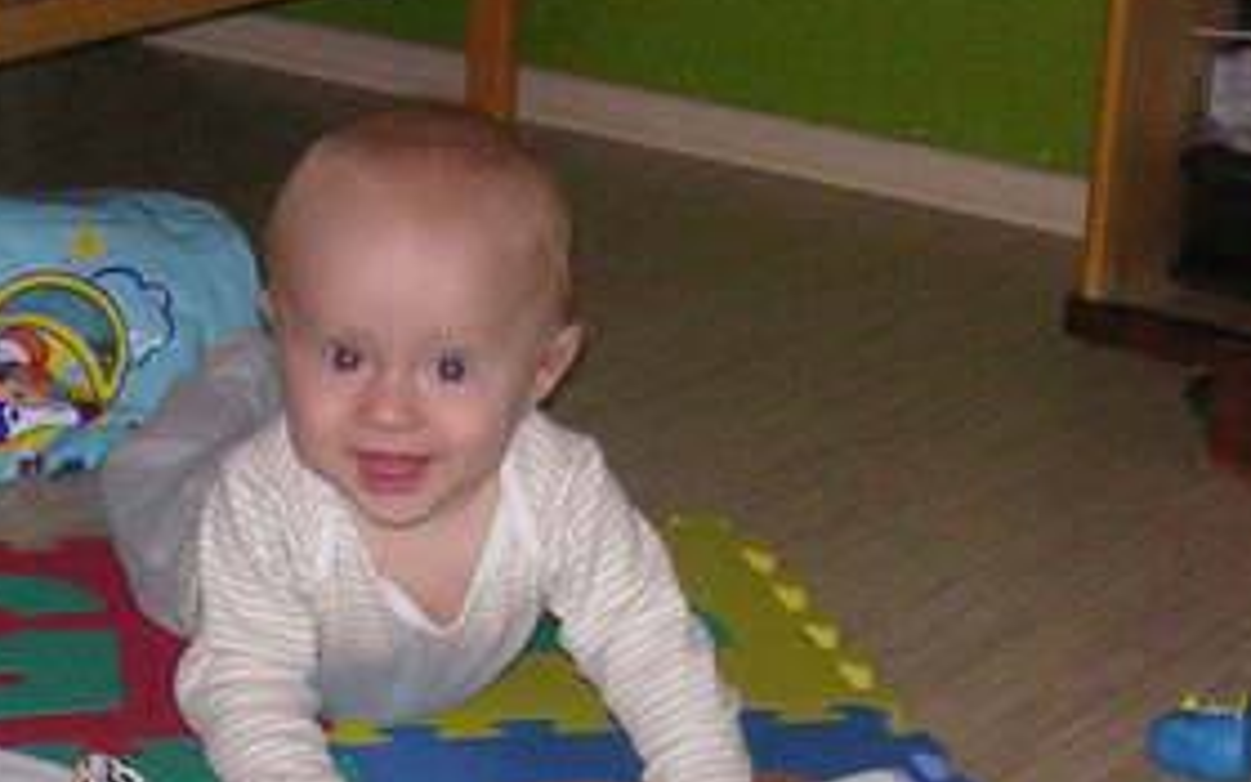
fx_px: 3819
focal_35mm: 112
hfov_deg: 18.6
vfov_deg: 11.4
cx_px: 536
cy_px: 952
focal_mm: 6.1
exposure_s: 1/45
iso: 160
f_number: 2.8
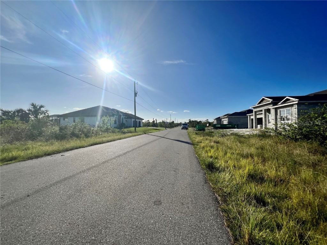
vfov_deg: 89.9
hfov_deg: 106.2
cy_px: 122
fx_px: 123
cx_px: 164
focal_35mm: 13
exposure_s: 1/6944
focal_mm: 1.57
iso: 40
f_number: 1.8
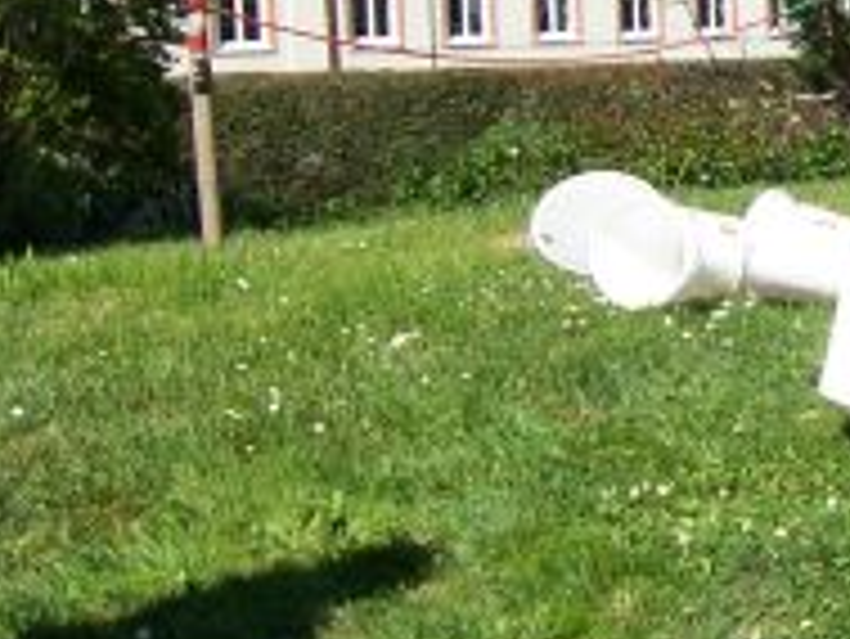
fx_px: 1597
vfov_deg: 22.4
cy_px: 158
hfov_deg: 26.5
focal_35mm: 65
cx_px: 1019
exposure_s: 1/200
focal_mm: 3.8
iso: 64
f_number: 5.6
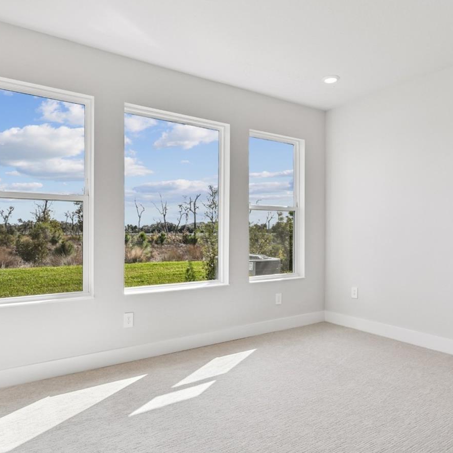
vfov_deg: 67.2
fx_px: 341
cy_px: 237
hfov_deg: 67.2
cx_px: 238
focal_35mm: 23
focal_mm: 10
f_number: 7.1
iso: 100
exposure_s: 1/500
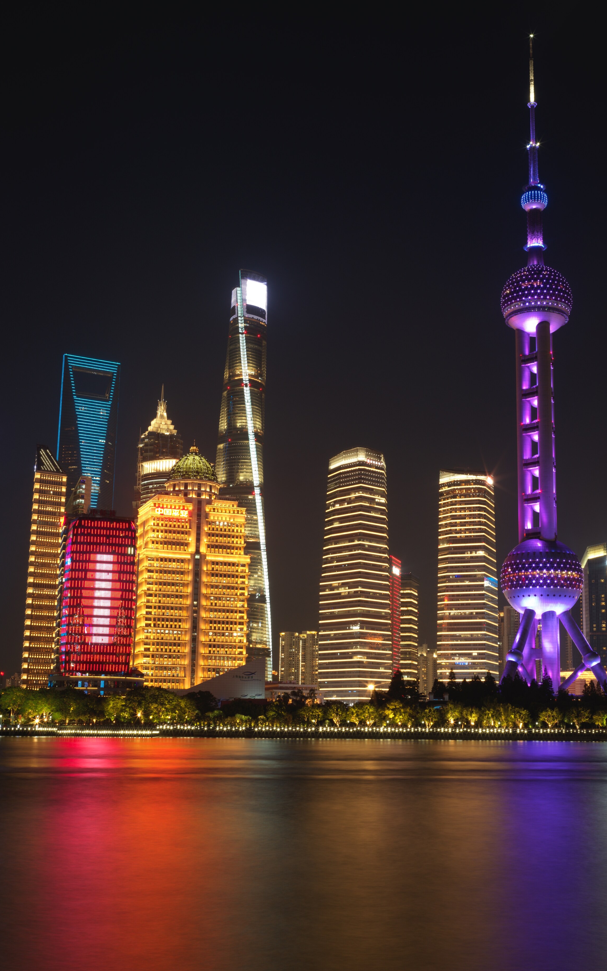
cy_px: 488
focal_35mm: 43
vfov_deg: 46.2
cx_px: 365
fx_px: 1138
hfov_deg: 29.8
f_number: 18
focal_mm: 38
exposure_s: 32
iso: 64
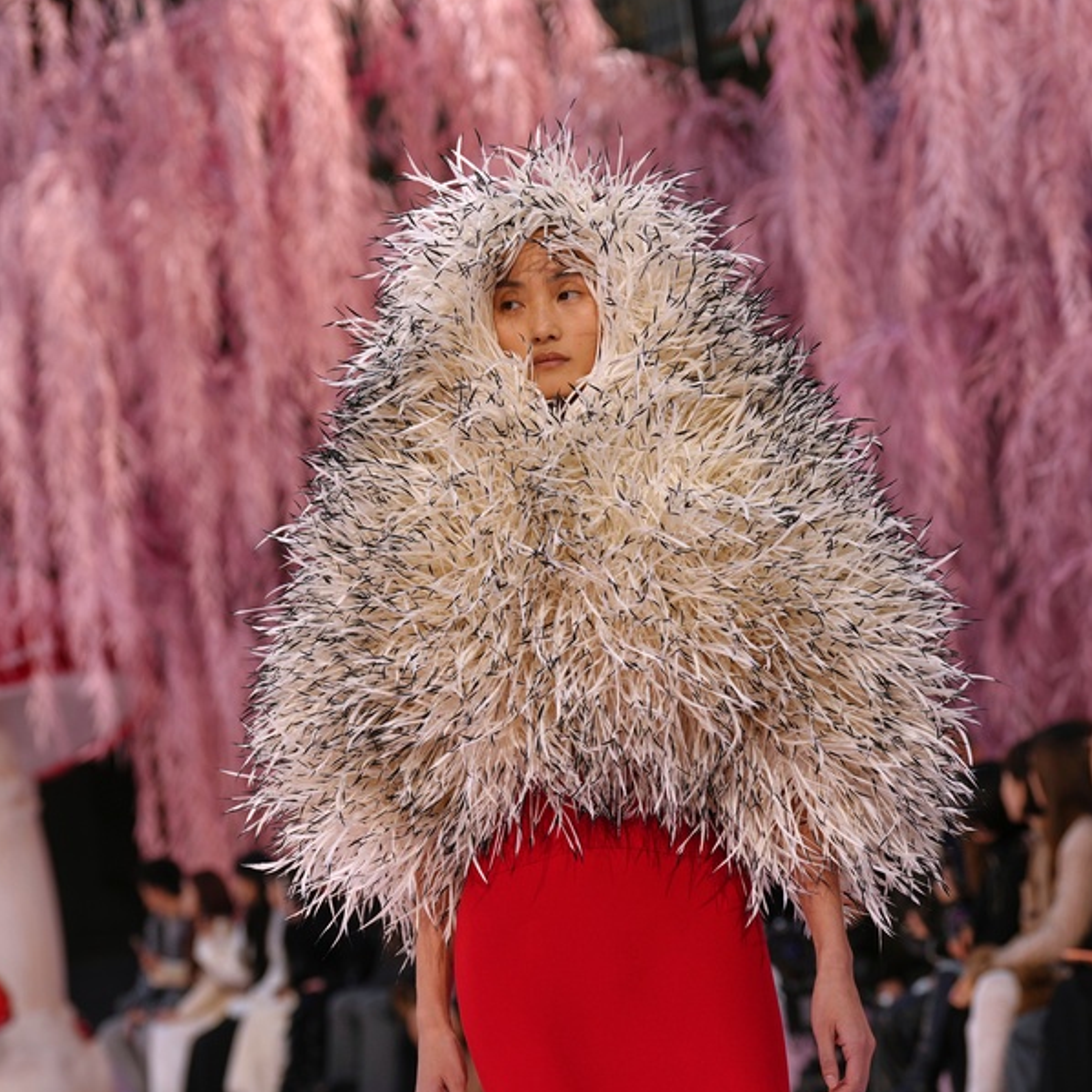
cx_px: 424
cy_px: 560
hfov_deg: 15.1
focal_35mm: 115
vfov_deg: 15.2
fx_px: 4104
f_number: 3.5
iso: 320
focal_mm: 79
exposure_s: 1/640
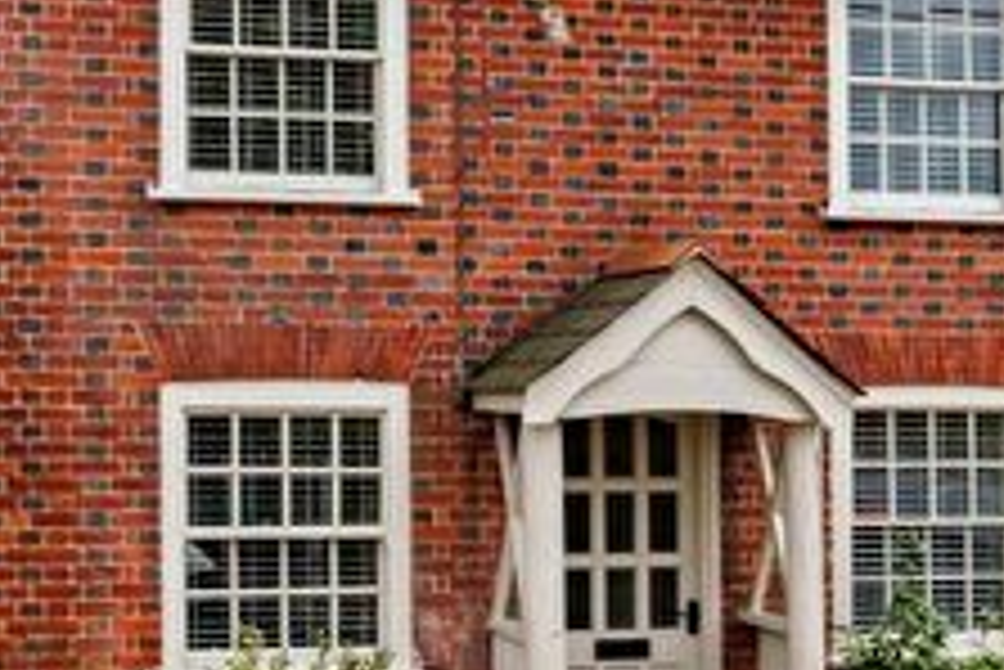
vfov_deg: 14.6
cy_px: 299
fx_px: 2623
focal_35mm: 94
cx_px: 378
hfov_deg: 21.6
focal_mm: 20
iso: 320
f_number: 7.1
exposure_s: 1/1600
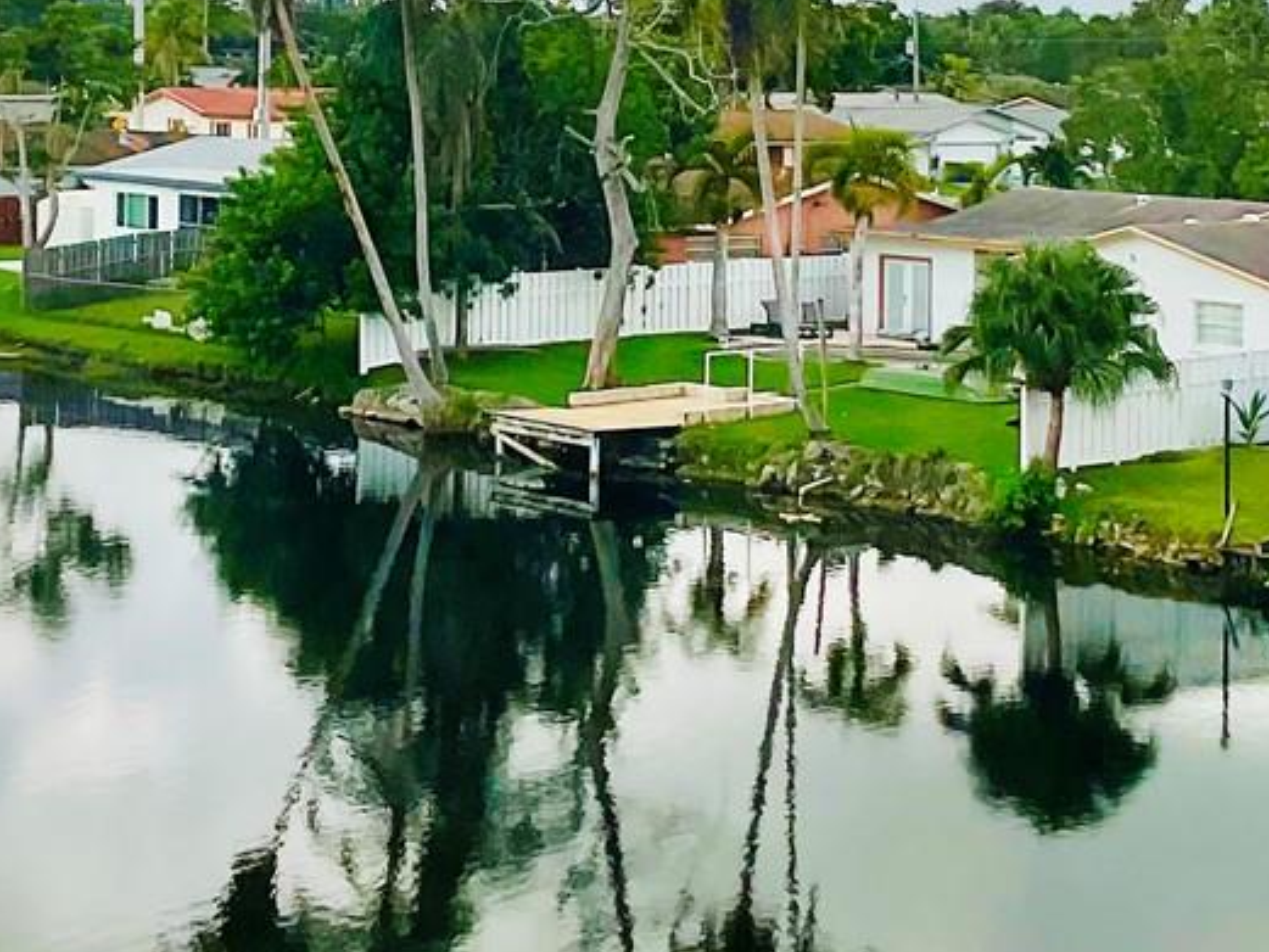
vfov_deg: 16.2
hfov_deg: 22.0
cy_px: -22
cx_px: 577
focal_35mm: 89
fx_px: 3263
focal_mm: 3
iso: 20
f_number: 1.8
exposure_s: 1/2058
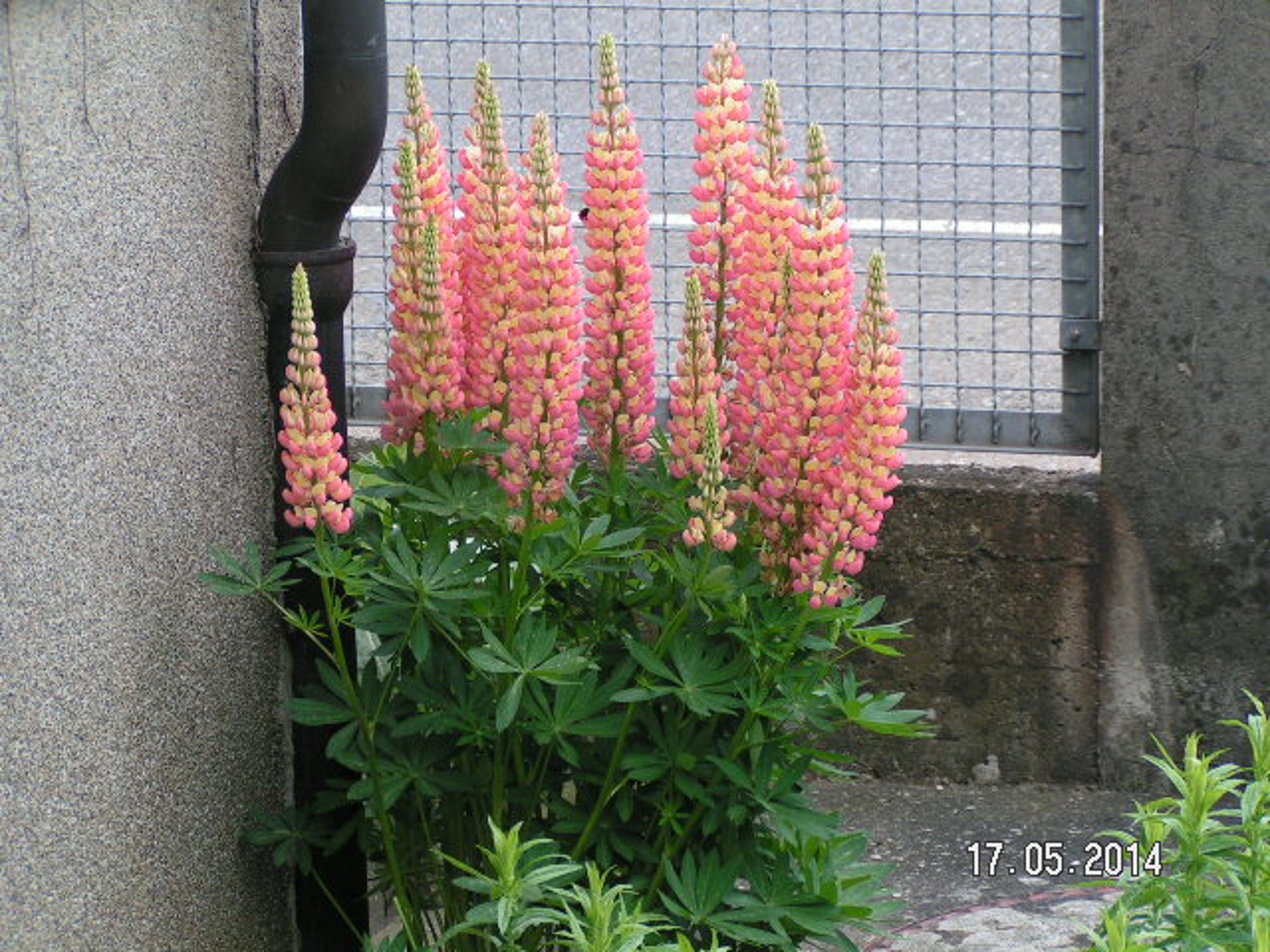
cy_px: 476
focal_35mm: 131
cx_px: 635
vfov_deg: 11.3
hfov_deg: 15.1
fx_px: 4806
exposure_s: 1/200
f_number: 3.5
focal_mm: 20
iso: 50
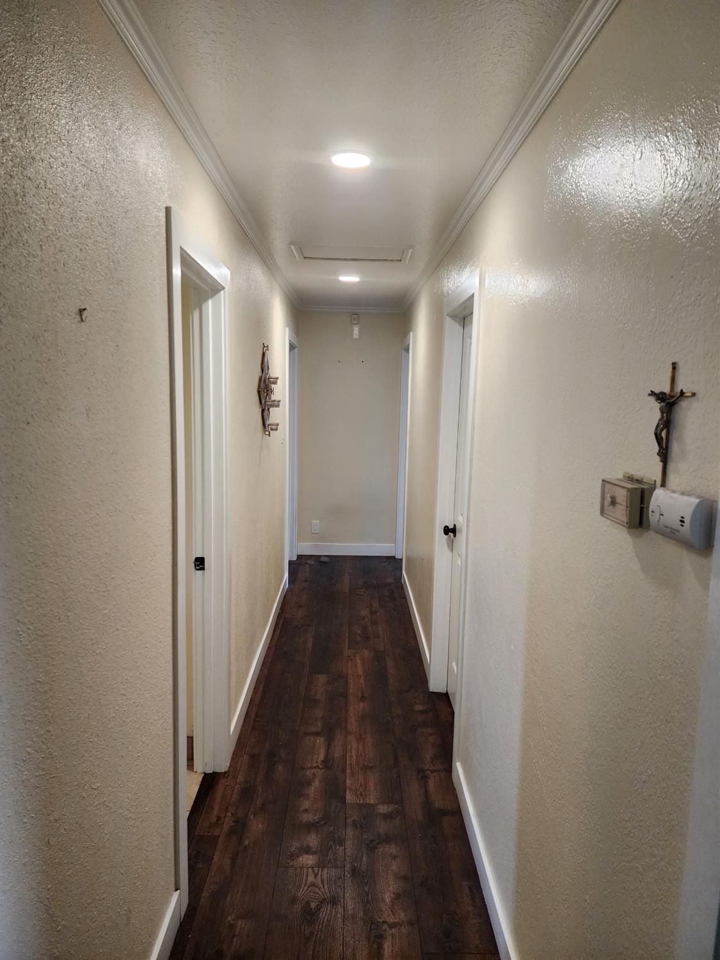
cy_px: 480
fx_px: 638
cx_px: 360
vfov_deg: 73.9
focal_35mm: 23
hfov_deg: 58.9
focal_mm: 6.4
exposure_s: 1/120
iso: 250
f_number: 1.8
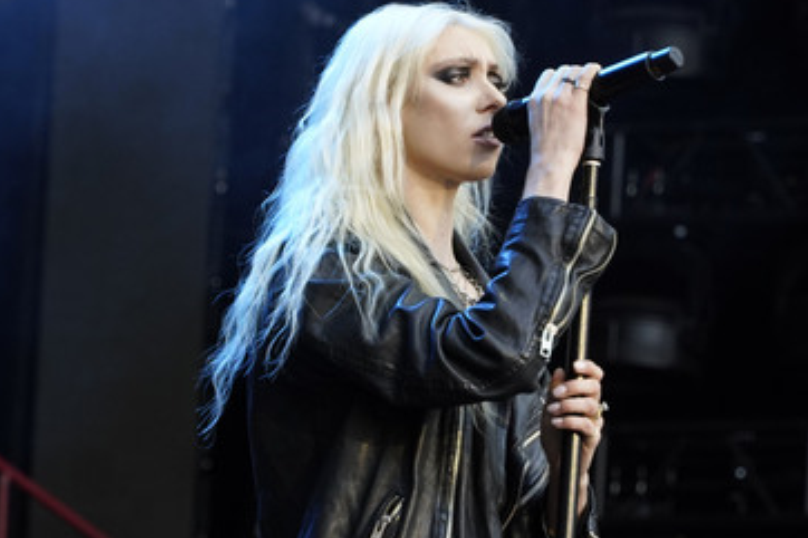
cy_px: 230
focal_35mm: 223
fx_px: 5003
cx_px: 407
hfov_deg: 9.2
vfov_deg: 6.2
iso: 1600
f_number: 8
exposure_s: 1/200
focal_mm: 179
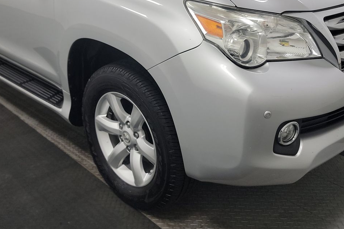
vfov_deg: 31.0
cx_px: 171
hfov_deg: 46.4
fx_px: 401
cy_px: 44
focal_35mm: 42
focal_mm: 6.7
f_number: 1.8
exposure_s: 1/59
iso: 192
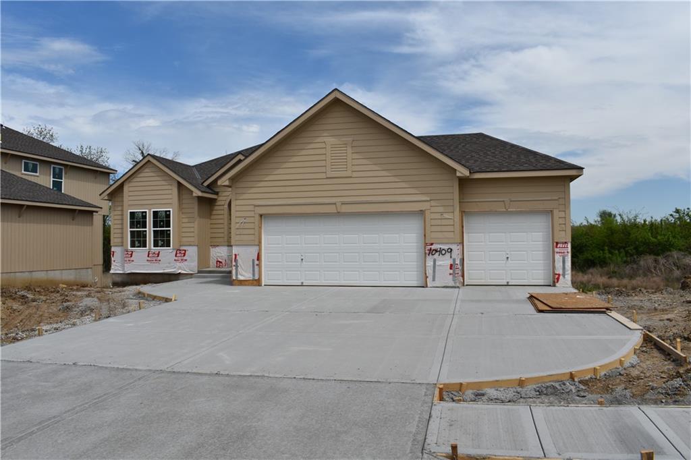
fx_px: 518
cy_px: 230
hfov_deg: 67.4
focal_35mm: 27
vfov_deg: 47.9
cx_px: 346
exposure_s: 1/400
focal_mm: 18
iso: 100
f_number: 10
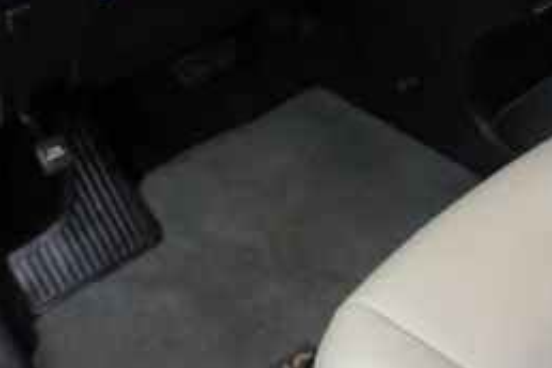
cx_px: 475
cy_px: -83
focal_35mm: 67
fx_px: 1027
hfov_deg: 29.1
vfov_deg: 19.1
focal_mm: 18
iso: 1600
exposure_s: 1/40
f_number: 3.5
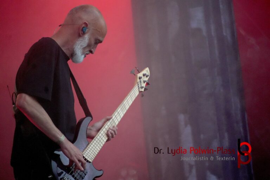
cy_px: 90
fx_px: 3273
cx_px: 135
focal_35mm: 436
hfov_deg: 4.7
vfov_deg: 3.1
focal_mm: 291
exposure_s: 1/500
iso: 4000
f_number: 6.3
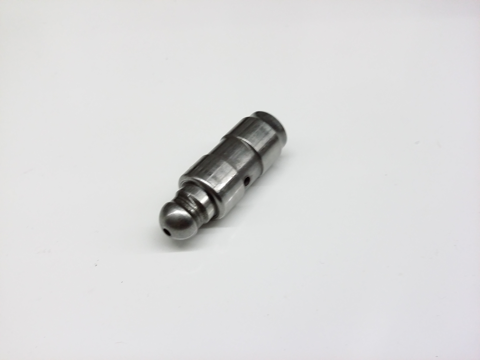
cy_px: 180
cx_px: 240
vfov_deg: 44.2
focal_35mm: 32
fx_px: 444
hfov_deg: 56.8
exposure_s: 1/24
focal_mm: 3.4
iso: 160
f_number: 2.4
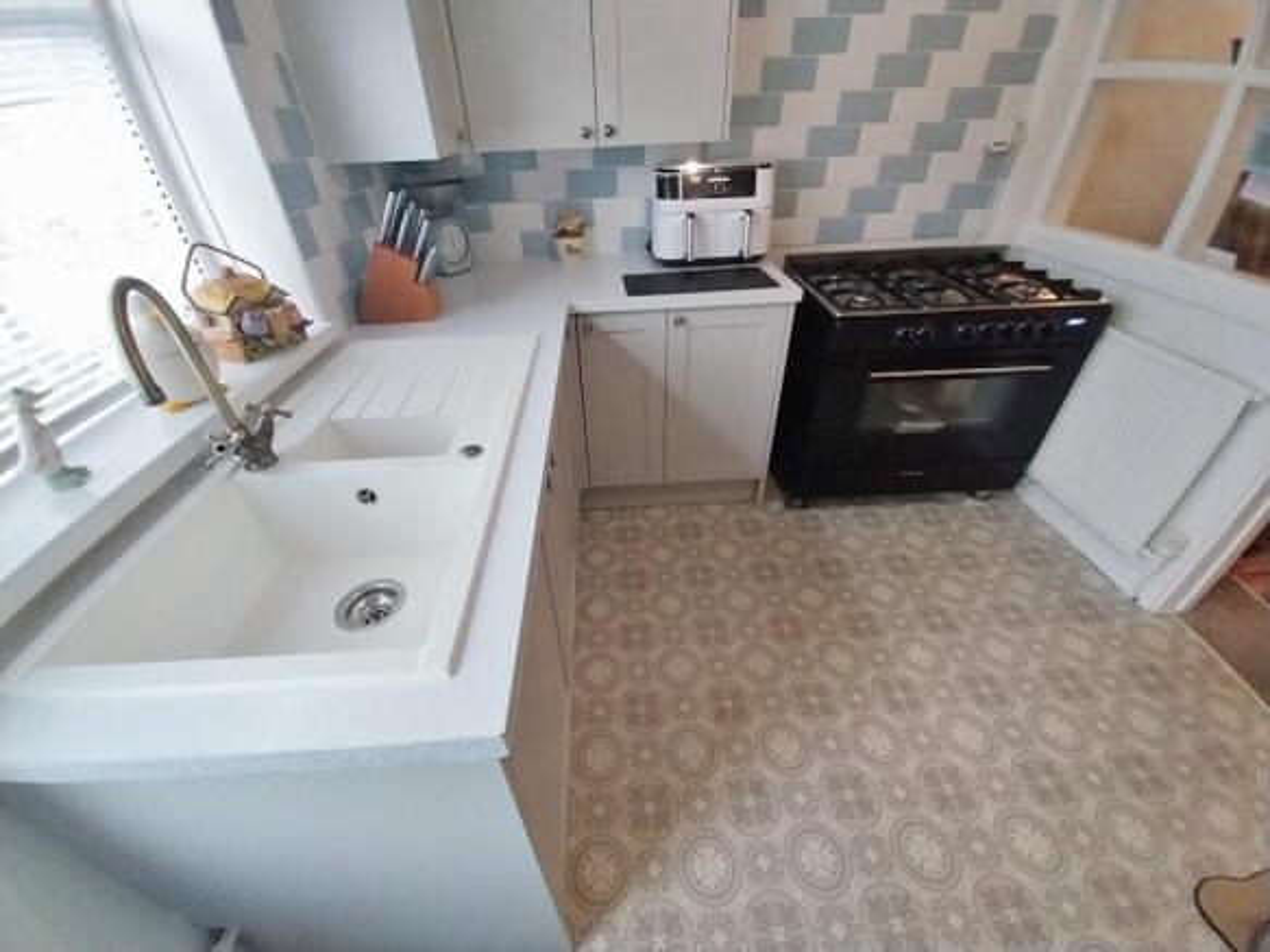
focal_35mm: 13
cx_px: 635
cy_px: 476
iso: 160
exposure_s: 1/50.1
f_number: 2.2
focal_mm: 1.13
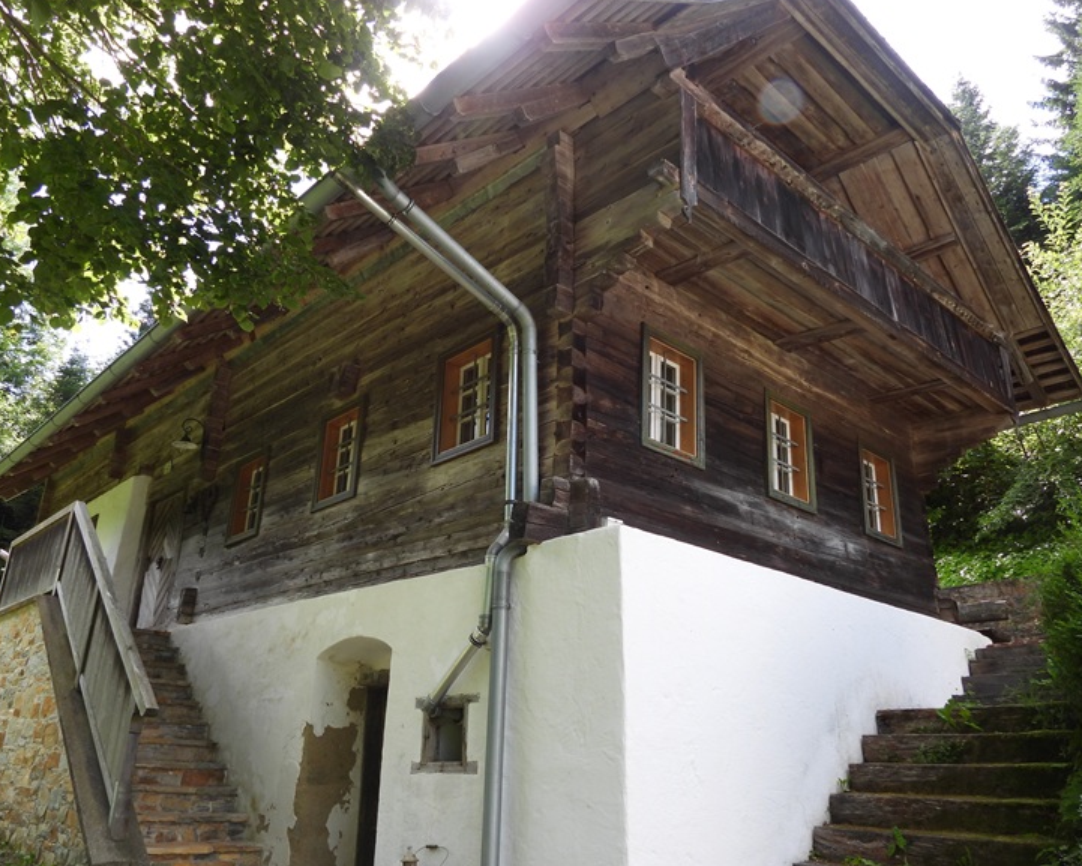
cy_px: 432
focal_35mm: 26
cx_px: 486
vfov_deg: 54.9
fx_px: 833
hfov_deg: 65.9
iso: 100
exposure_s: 1/320
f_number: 2.8
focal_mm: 4.3
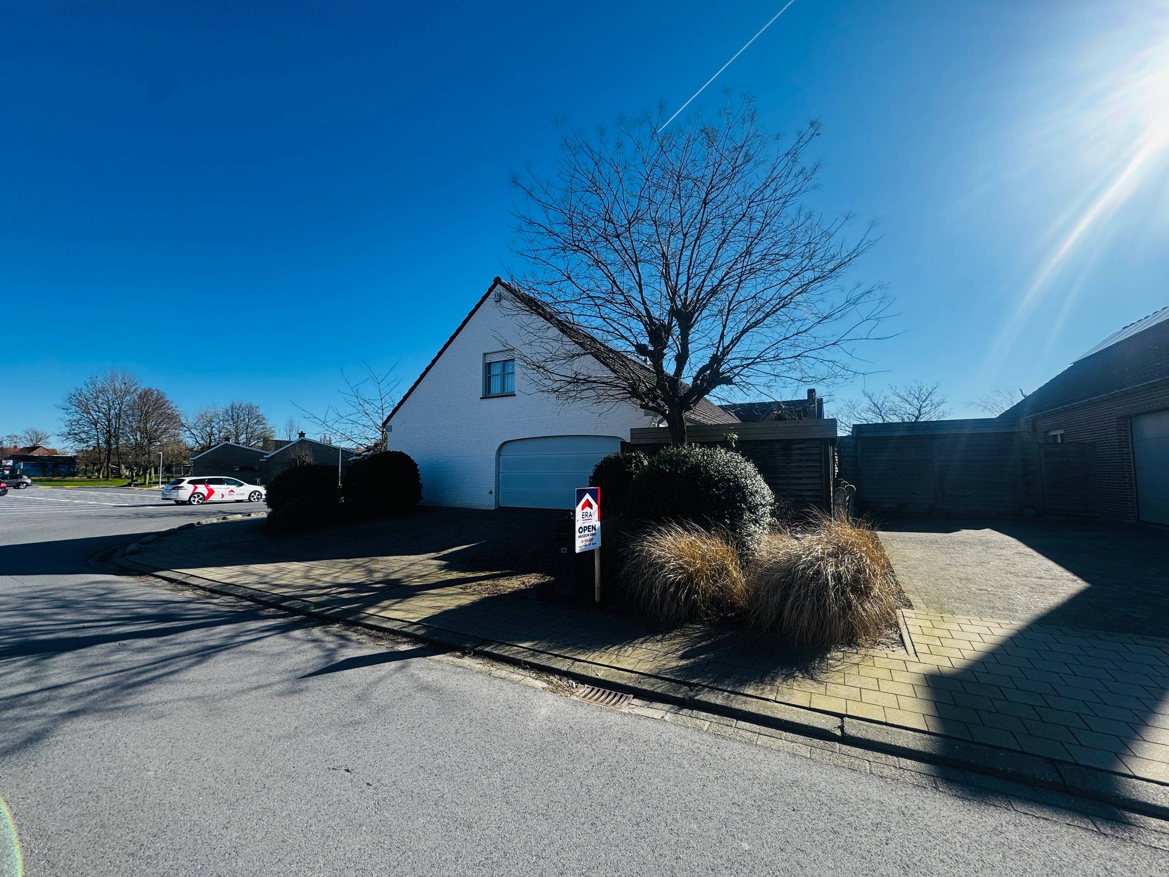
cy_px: 438
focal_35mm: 14
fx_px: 473
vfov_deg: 85.7
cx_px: 584
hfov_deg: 102.1
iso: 40
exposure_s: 1/1198
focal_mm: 2.22
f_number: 2.2
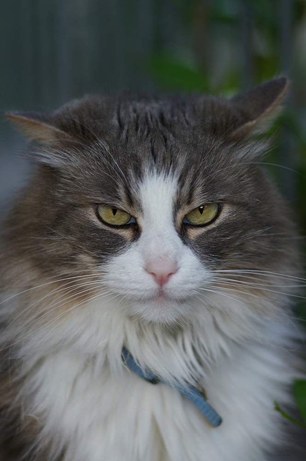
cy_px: 230
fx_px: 1475
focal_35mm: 116
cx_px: 153
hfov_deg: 11.8
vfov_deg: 17.7
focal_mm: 77
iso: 200
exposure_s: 1/200
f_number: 2.8
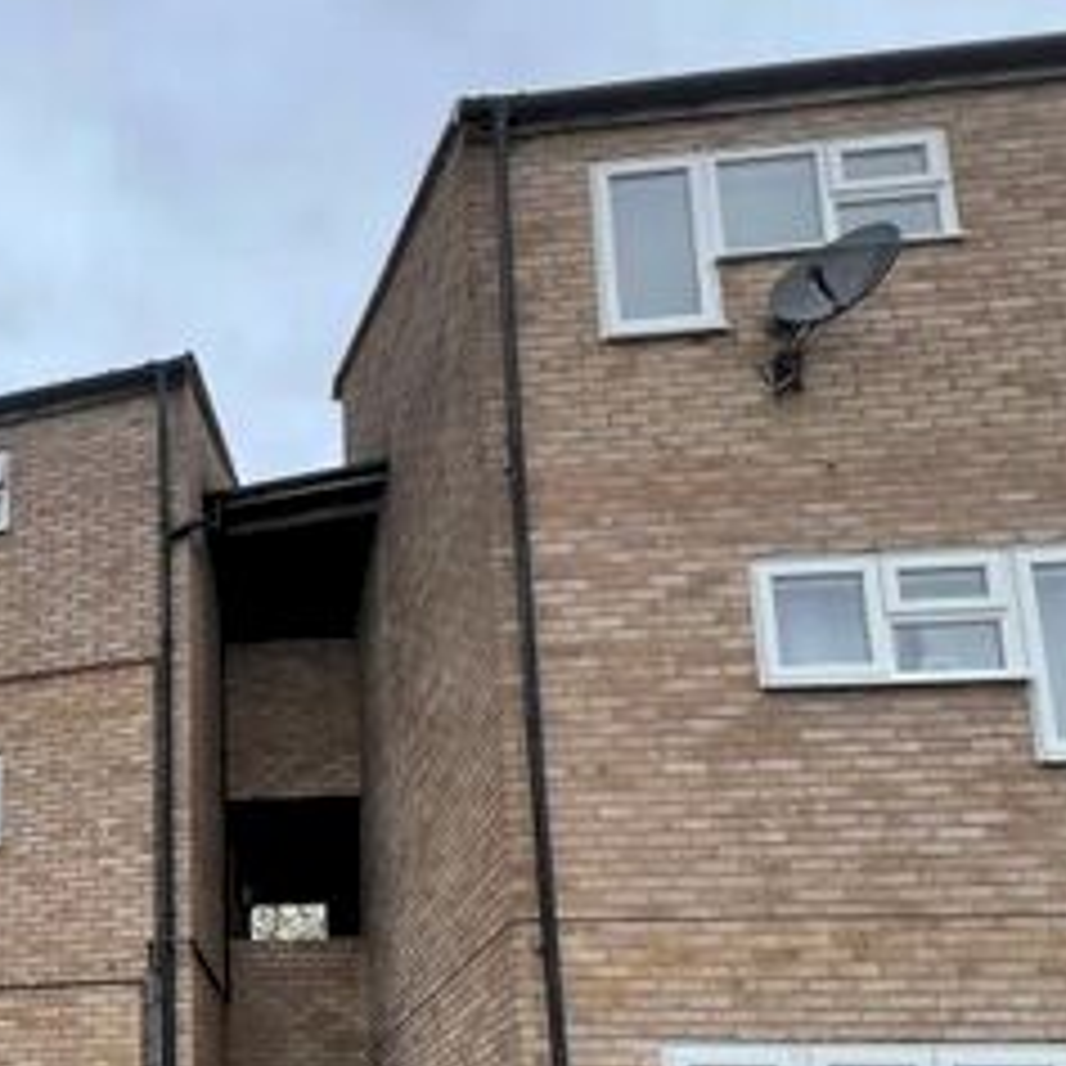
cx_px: -81
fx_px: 1185
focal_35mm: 34
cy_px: 1032
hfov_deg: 40.2
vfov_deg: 42.7
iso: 32
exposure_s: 1/288
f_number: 1.8
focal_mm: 1.57
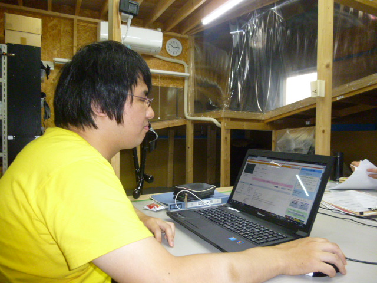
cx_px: 188
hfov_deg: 69.4
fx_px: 272
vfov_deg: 54.9
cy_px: 142
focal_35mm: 25
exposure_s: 1/60
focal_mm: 4.5
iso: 400
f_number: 3.1
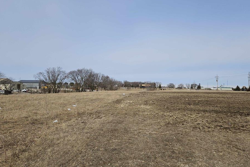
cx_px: 134
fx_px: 188
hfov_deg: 67.3
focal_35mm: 27
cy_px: 71
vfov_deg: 47.8
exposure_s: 1/3050
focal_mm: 5.4
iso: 25
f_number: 1.8
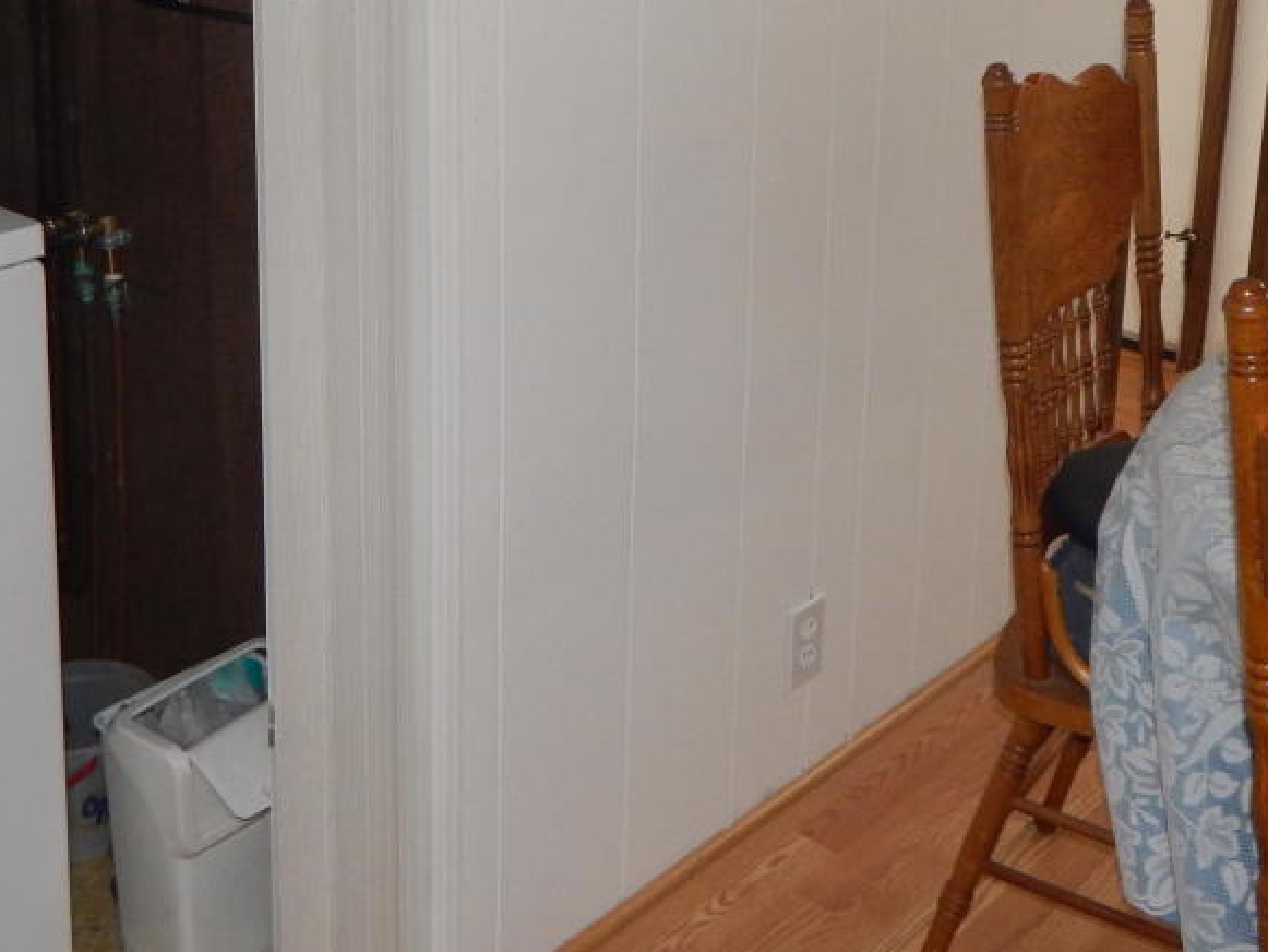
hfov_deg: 35.5
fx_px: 1978
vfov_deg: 26.1
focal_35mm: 54
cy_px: 76
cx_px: 675
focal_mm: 4
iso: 200
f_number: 3
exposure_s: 1/30
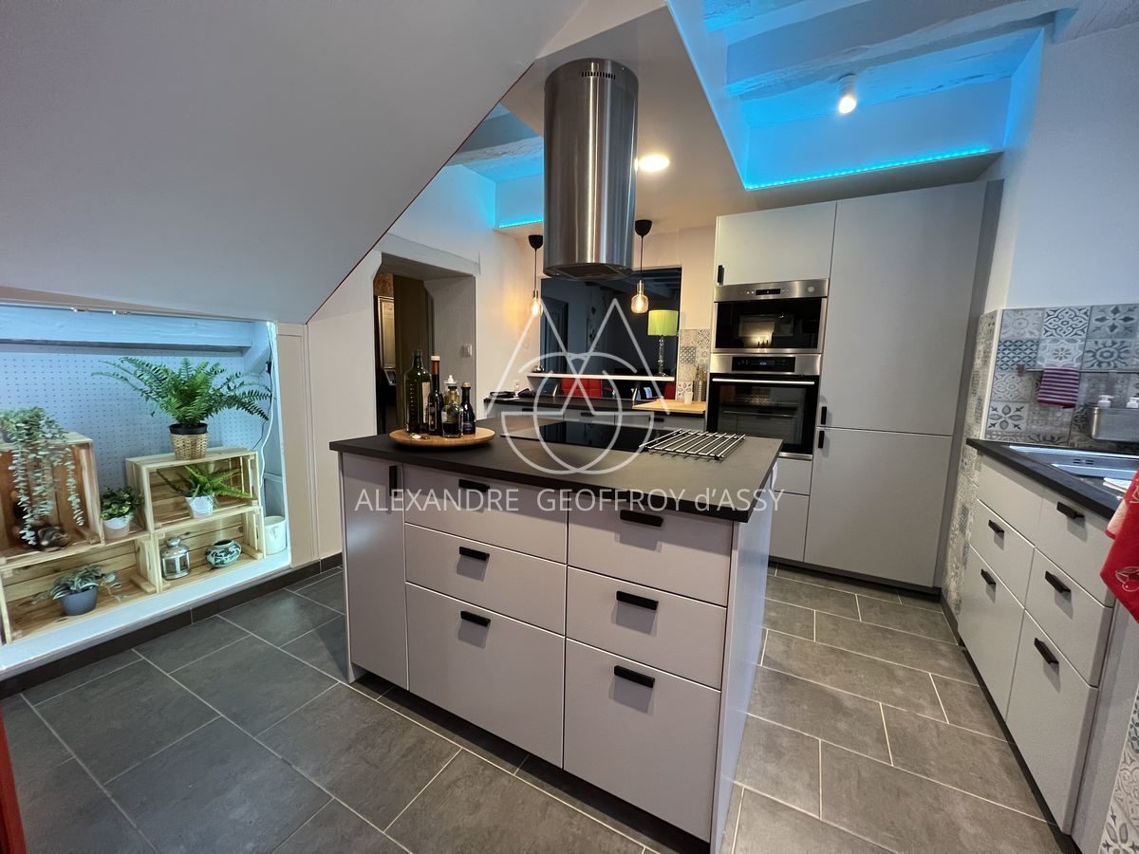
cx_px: 570
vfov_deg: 89.9
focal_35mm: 13
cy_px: 427
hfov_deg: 106.2
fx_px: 428
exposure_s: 1/49
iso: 320
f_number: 1.8
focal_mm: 1.57
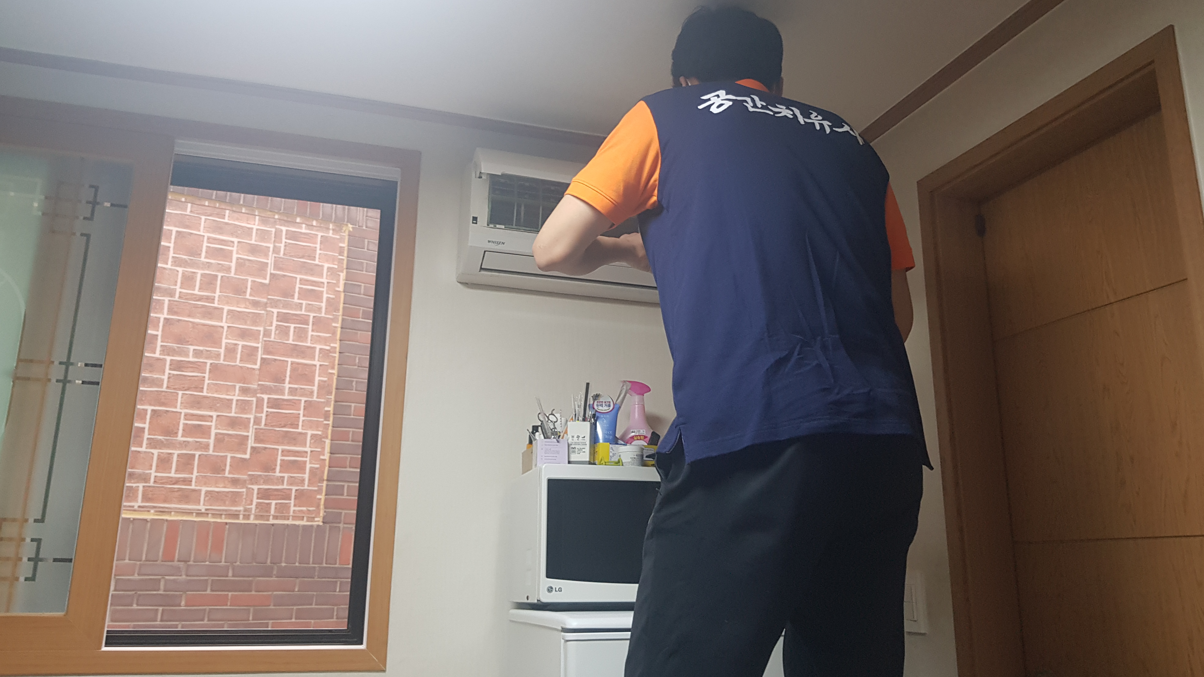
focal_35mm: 29
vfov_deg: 40.1
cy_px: 311
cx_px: 602
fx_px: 926
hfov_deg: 66.1
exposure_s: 1/60
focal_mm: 4.3
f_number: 1.7
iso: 160
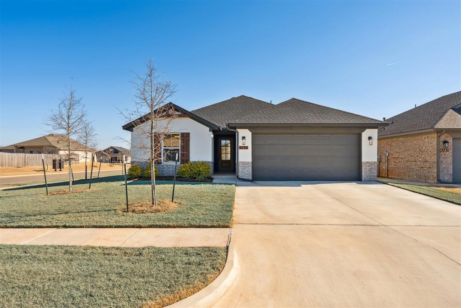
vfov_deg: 53.1
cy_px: 154
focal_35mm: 24
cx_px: 230
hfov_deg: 73.7
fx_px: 307
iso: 200
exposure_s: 1/320
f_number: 10
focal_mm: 24
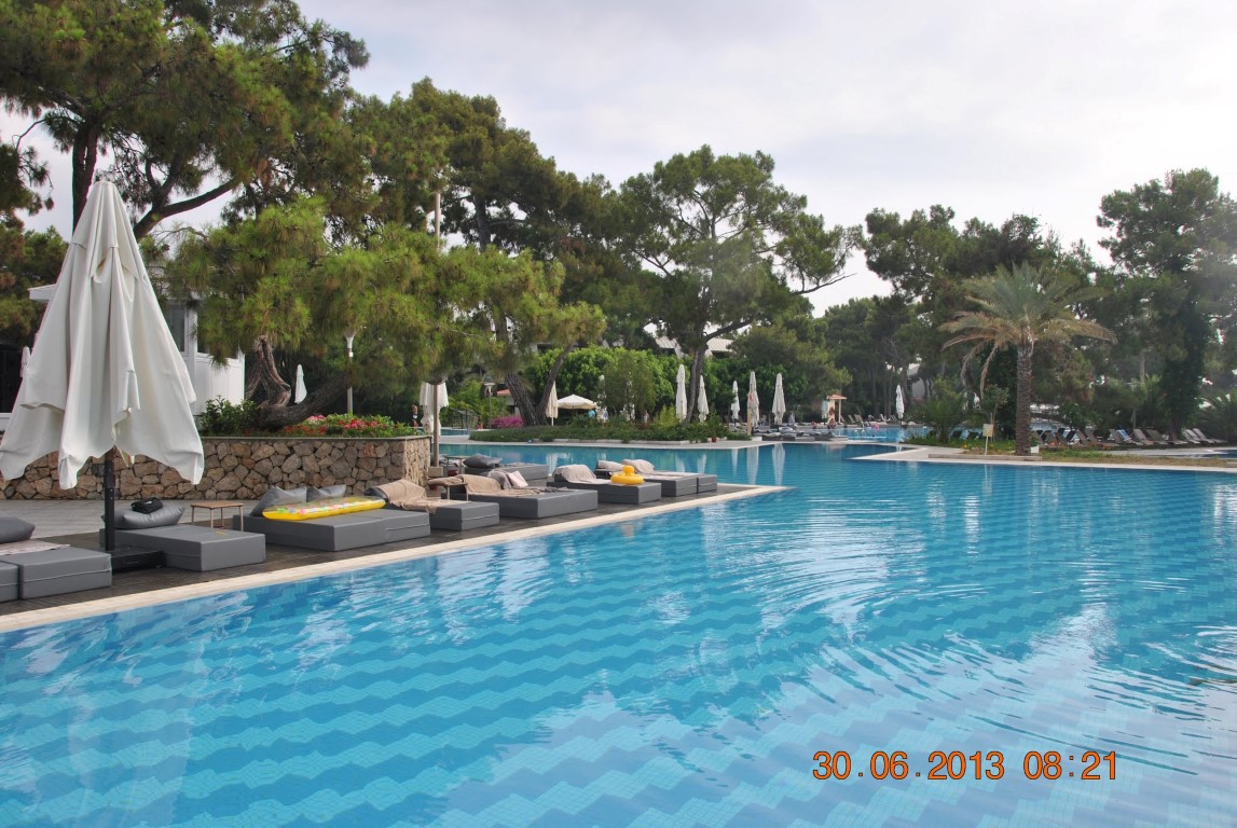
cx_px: 618
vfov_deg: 48.1
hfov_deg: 67.3
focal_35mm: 27
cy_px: 414
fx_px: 929
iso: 100
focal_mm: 18
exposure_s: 1/250
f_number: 8
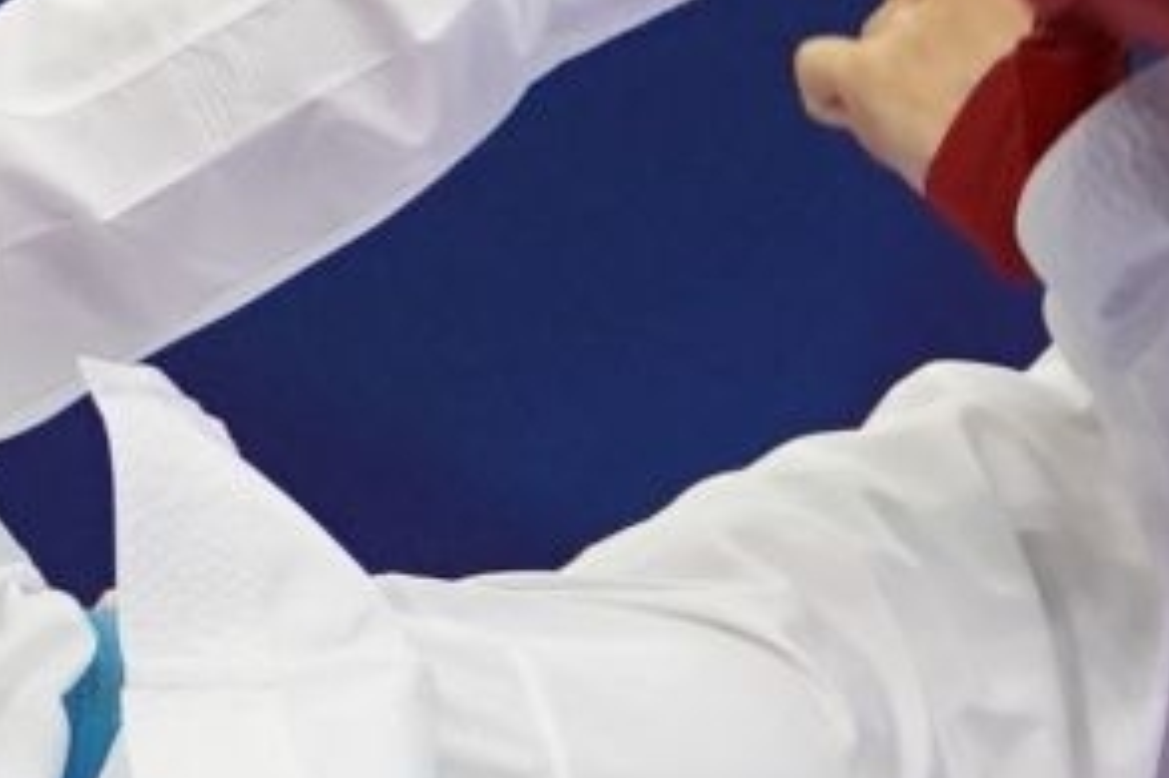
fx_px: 26352
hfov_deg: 2.5
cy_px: 407
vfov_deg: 1.7
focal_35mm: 812
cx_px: 375
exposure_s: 1/1000
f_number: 2.8
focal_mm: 88
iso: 2500
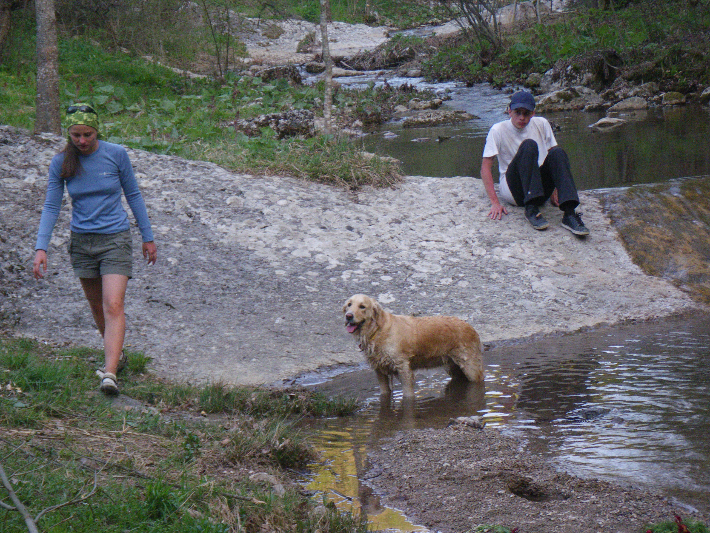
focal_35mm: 94
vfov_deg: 15.7
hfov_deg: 20.9
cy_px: 266
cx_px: 355
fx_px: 1928
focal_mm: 16.7
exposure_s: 1/125
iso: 400
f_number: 5
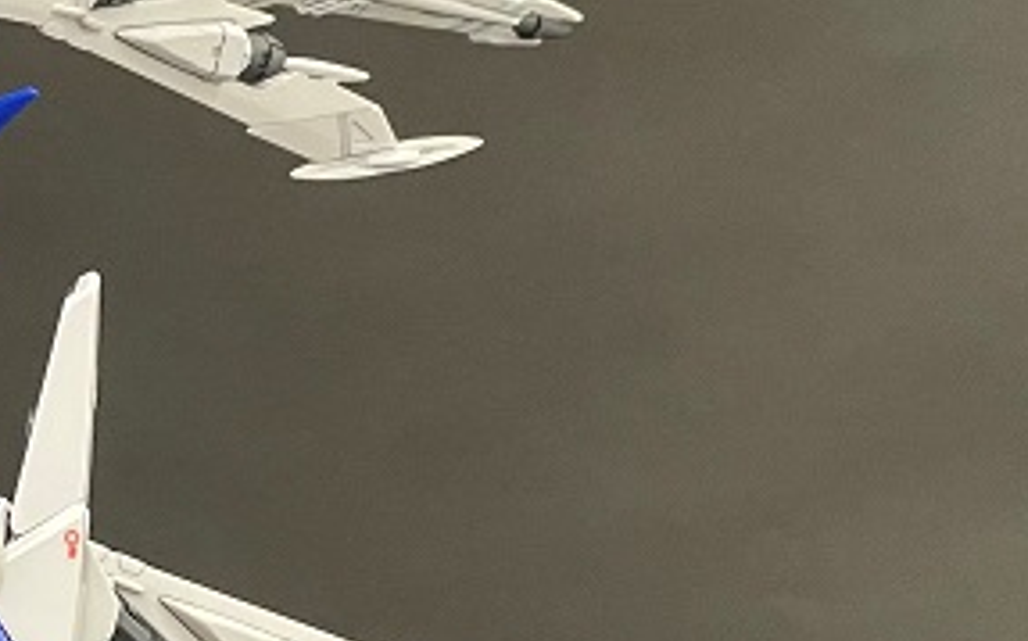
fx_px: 4788
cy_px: 845
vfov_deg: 7.6
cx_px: -235
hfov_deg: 12.0
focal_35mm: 171
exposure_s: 1/60
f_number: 2
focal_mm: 6
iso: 100
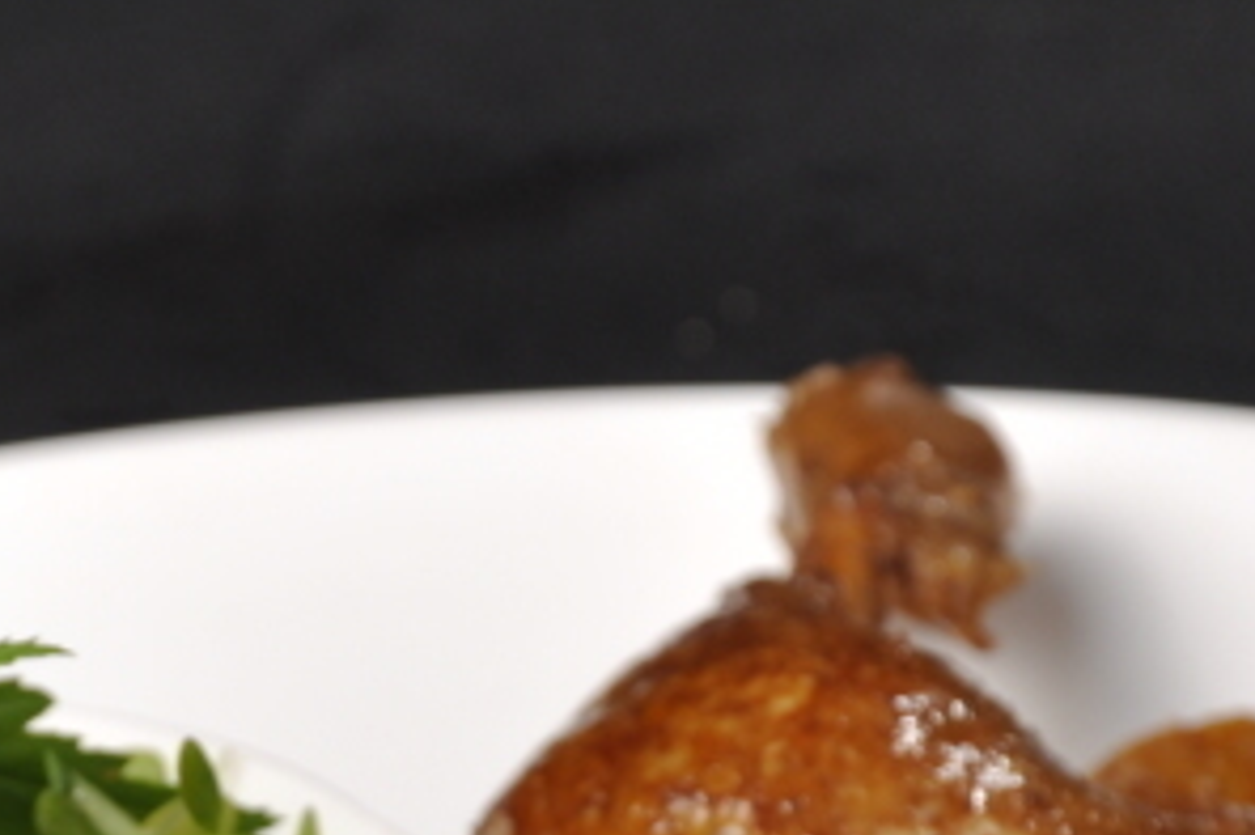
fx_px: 13543
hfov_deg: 5.3
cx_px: 339
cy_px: 1348
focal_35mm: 389
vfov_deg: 3.5
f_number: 8
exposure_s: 1/125
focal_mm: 75
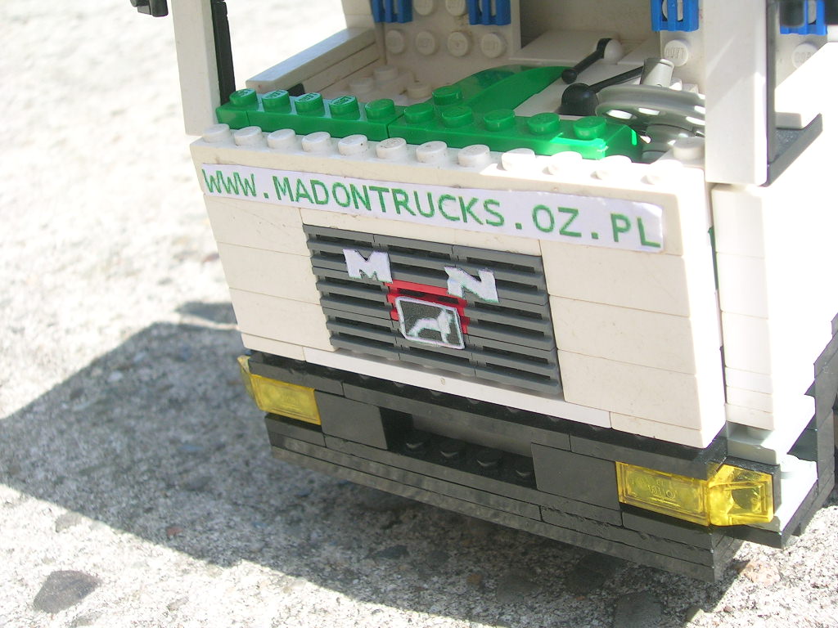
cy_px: 314
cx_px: 419
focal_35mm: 53
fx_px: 1283
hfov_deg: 36.2
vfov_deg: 27.5
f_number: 3.2
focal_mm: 8
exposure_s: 1/342
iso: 50
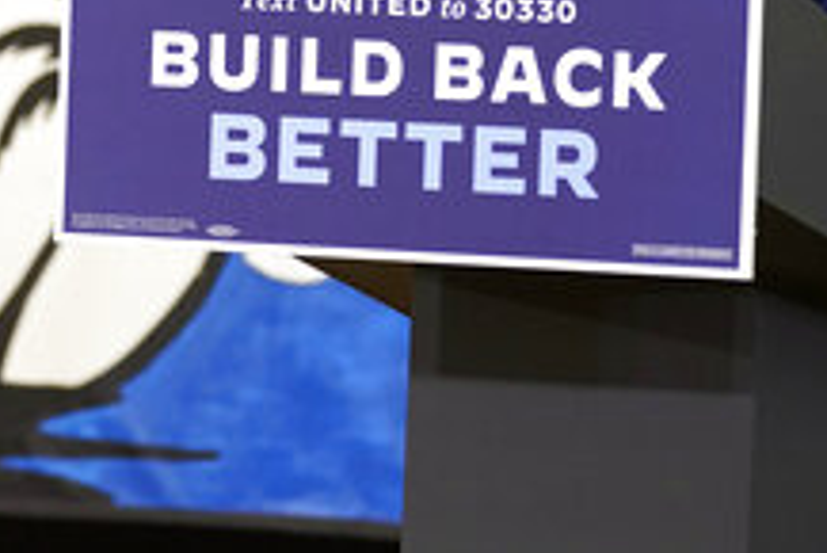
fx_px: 12229
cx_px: 111
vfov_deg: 2.6
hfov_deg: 3.9
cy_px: -90
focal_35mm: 532
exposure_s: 1/640
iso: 4000
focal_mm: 226
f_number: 5.6
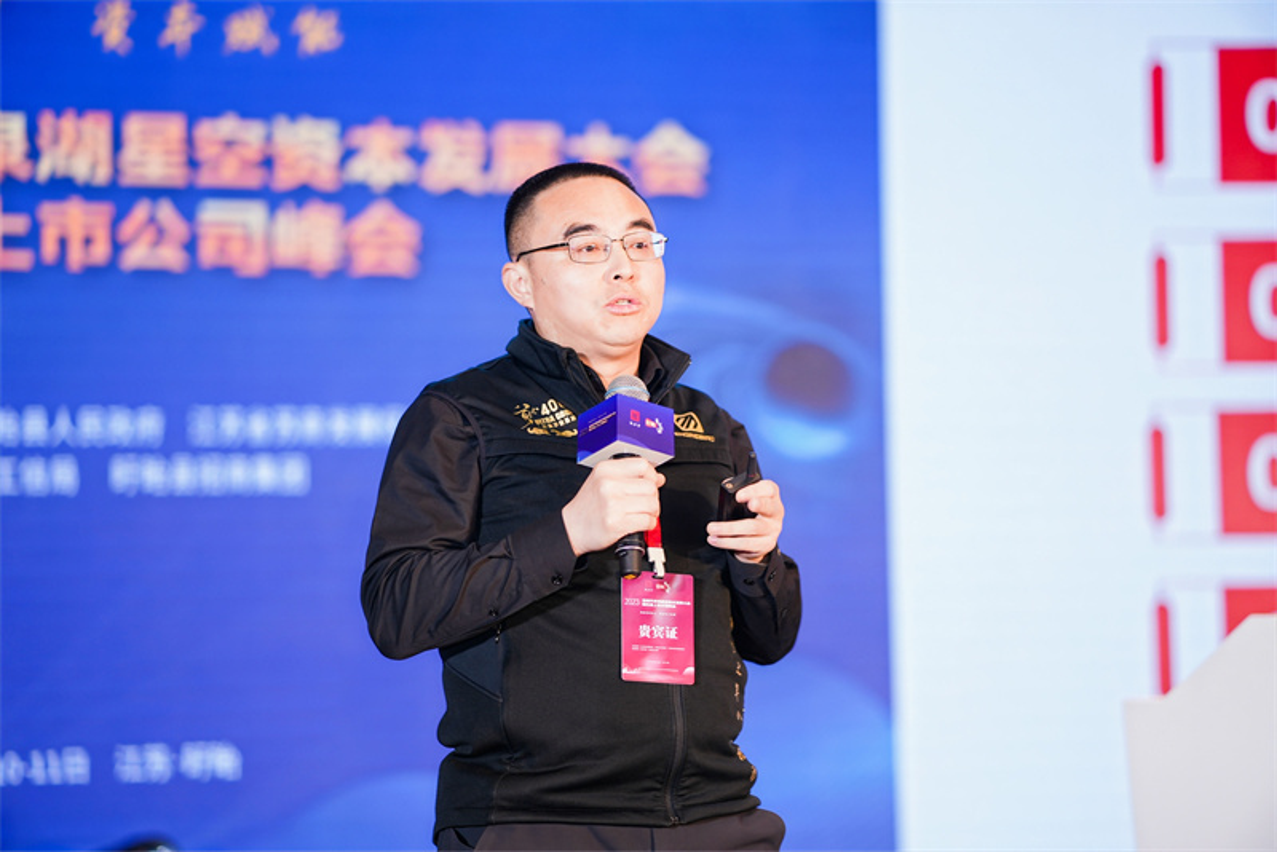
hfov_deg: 23.9
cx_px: 638
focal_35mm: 85
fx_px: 3016
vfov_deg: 16.1
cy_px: 426
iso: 100
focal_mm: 85
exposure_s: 1/160
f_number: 1.8
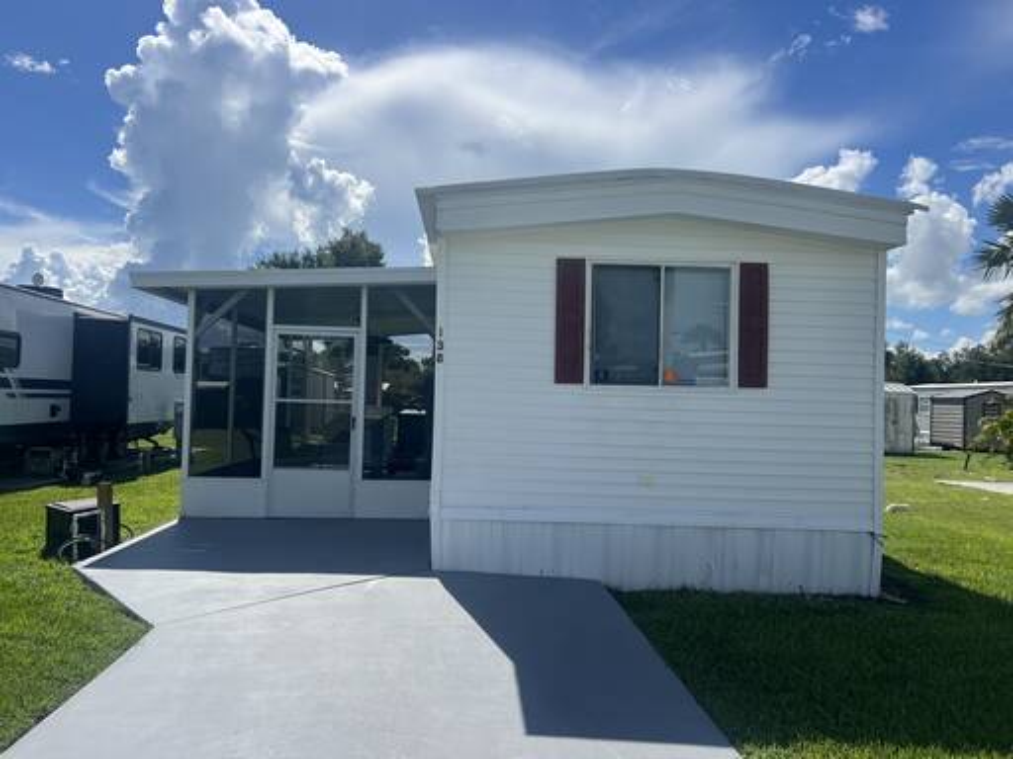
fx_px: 761
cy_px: 380
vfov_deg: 53.1
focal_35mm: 26
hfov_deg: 67.3
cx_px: 506
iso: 50
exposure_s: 1/8000
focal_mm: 5.7
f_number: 1.5
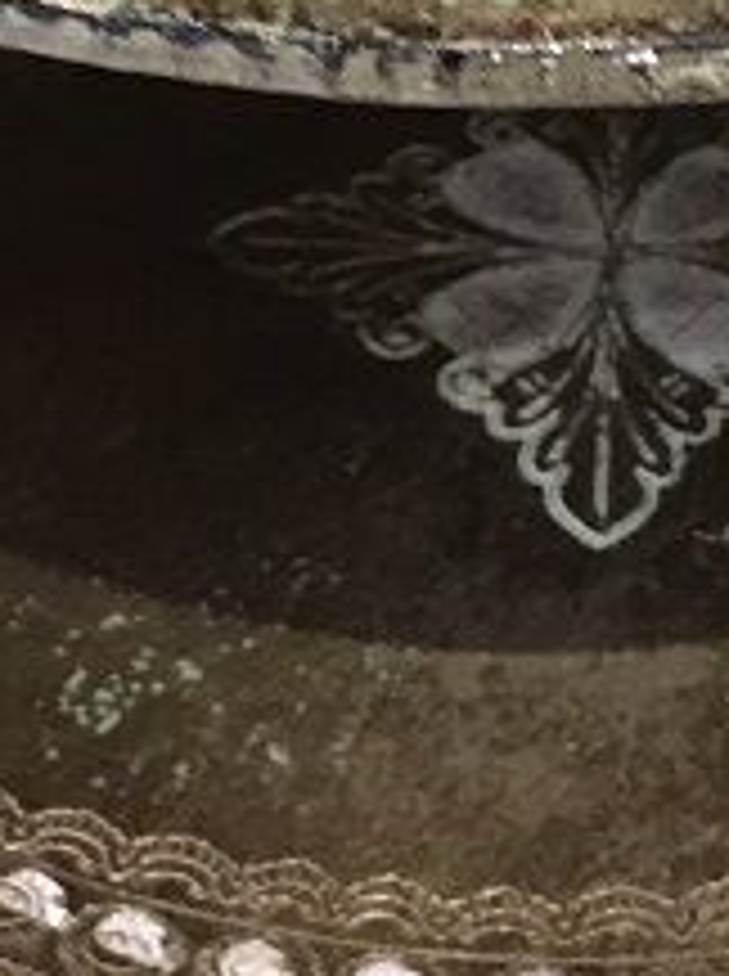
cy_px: 65
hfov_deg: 13.6
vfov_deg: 17.9
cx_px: 632
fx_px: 3042
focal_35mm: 108
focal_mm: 4.15
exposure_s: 1/17
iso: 640
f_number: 2.2
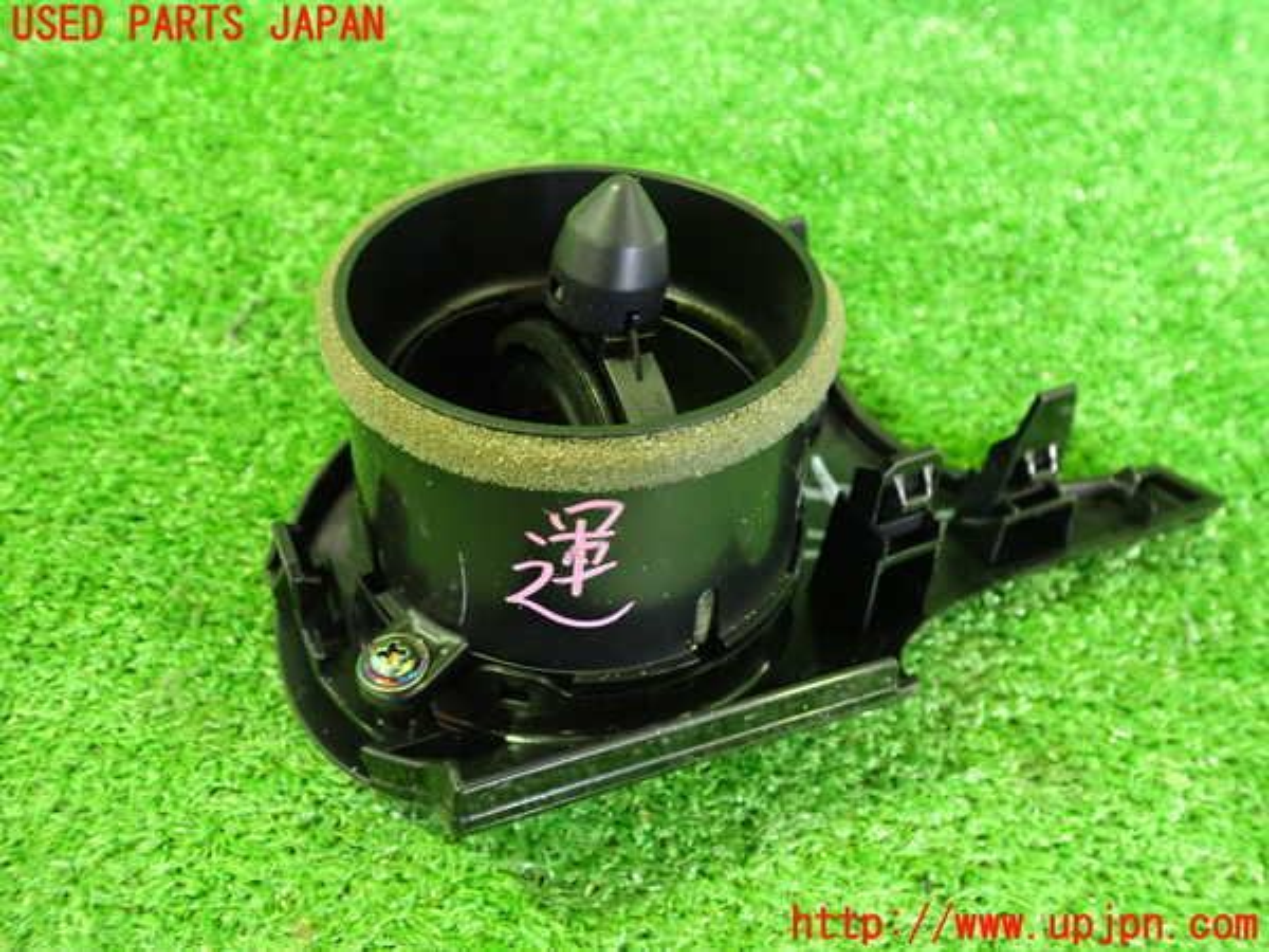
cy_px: 476
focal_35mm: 30
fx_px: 1100
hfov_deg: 60.0
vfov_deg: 46.8
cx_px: 634
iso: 800
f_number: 2.3
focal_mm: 5.4
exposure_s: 1/20
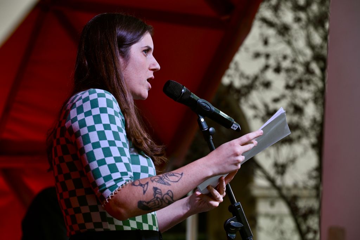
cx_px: 180
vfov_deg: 13.8
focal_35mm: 99
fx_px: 990
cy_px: 120
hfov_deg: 20.6
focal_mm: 99
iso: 125
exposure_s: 1/200
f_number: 4
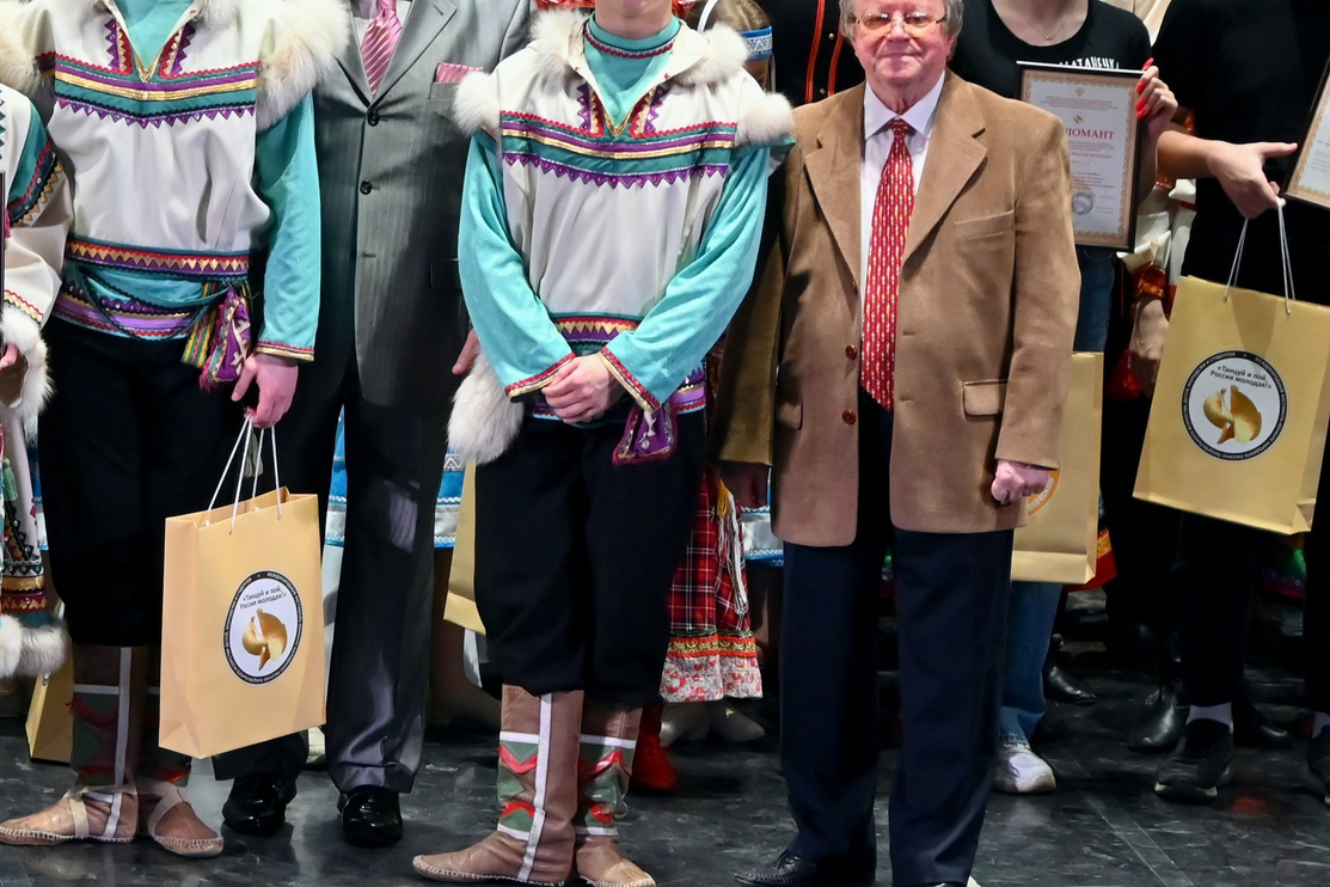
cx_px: 112
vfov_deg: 3.8
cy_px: 222
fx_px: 13378
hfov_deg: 5.7
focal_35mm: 362
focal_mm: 105
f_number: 5.6
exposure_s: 1/180
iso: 800
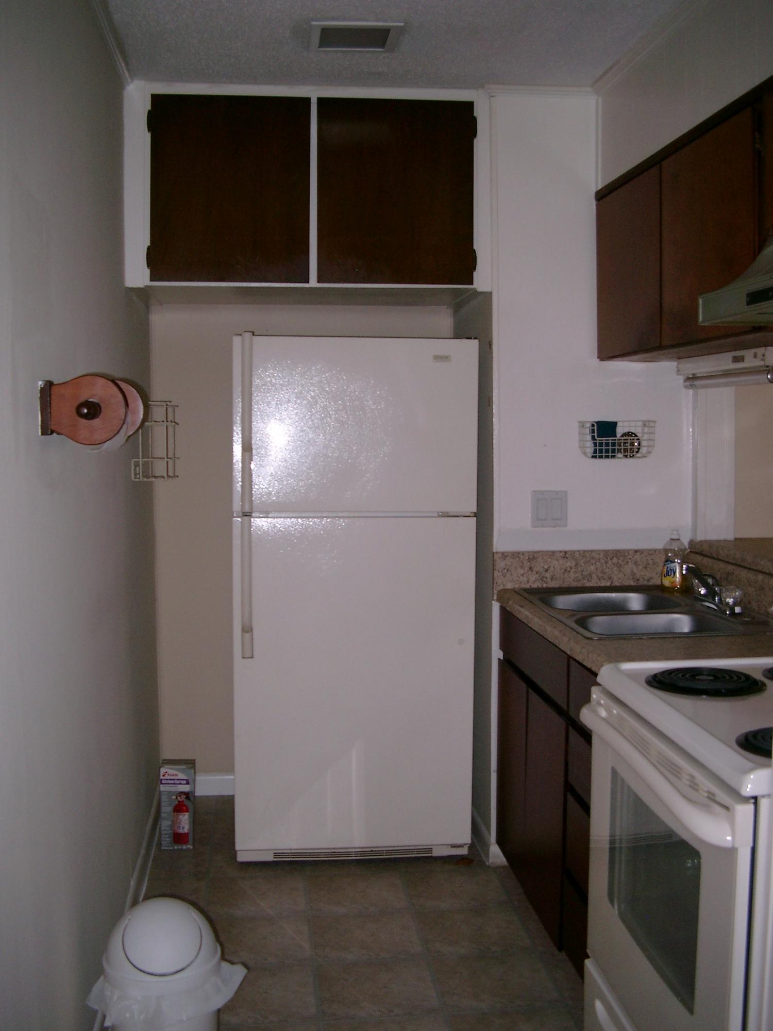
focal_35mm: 37
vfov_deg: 50.1
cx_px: 386
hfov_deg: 38.7
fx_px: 1102
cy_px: 516
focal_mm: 7.6
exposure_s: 1/60
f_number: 2.6
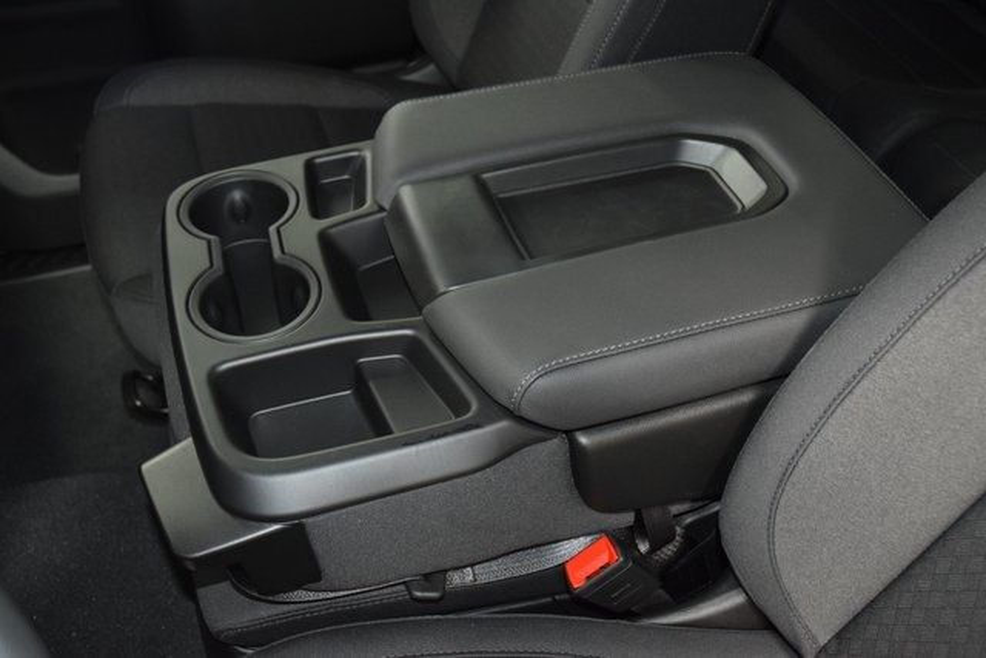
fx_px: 1027
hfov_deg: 51.3
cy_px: 329
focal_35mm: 38
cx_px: 493
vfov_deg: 35.5
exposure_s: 1/30
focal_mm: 25
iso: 2500
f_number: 3.8
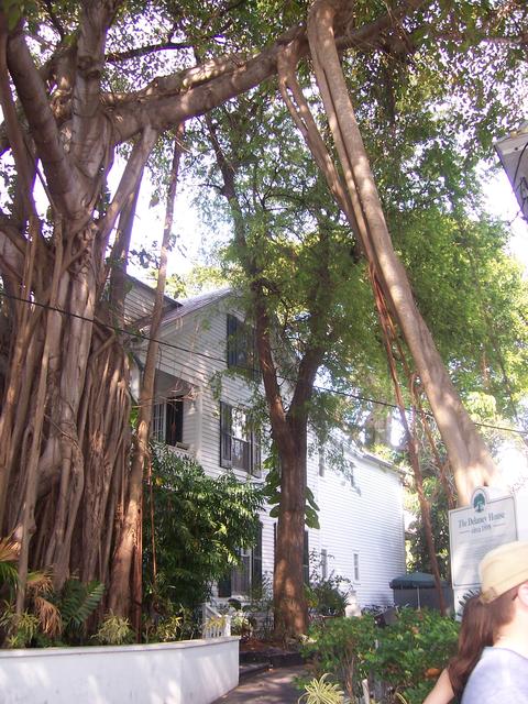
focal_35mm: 36
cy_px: 352
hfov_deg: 39.7
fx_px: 732
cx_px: 264
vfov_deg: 51.4
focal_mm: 6
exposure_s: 1/90
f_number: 3
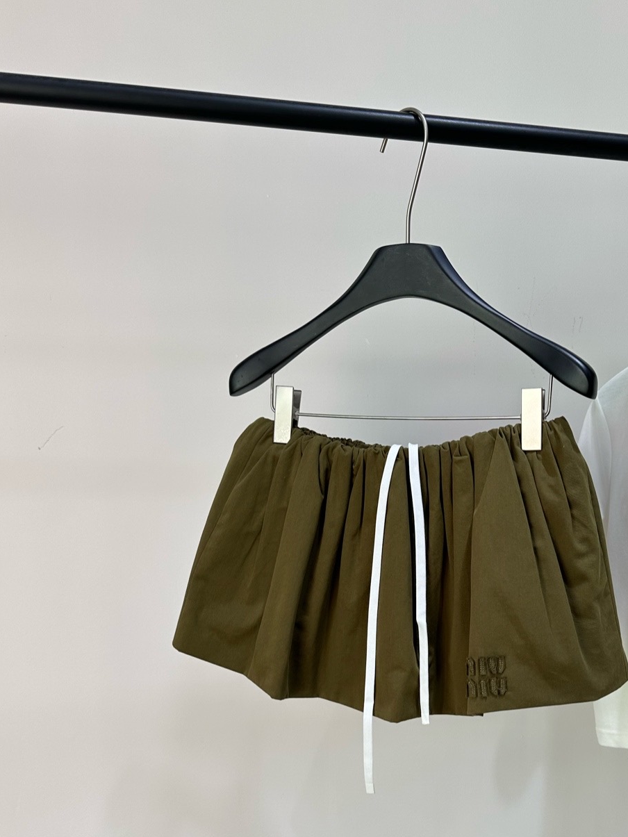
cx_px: 420
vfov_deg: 52.7
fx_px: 822
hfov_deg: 41.2
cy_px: 570
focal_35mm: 34
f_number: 1.78
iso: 80
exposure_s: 1/296
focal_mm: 6.86
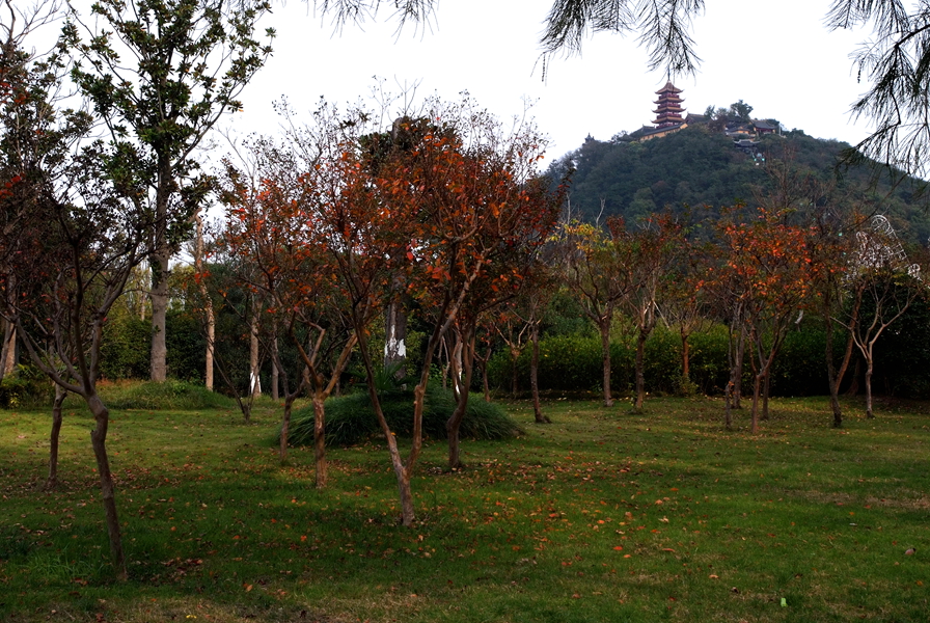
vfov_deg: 28.2
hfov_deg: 41.1
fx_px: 1242
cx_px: 465
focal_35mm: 48
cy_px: 312
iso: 400
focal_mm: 32
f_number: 16
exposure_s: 1/225
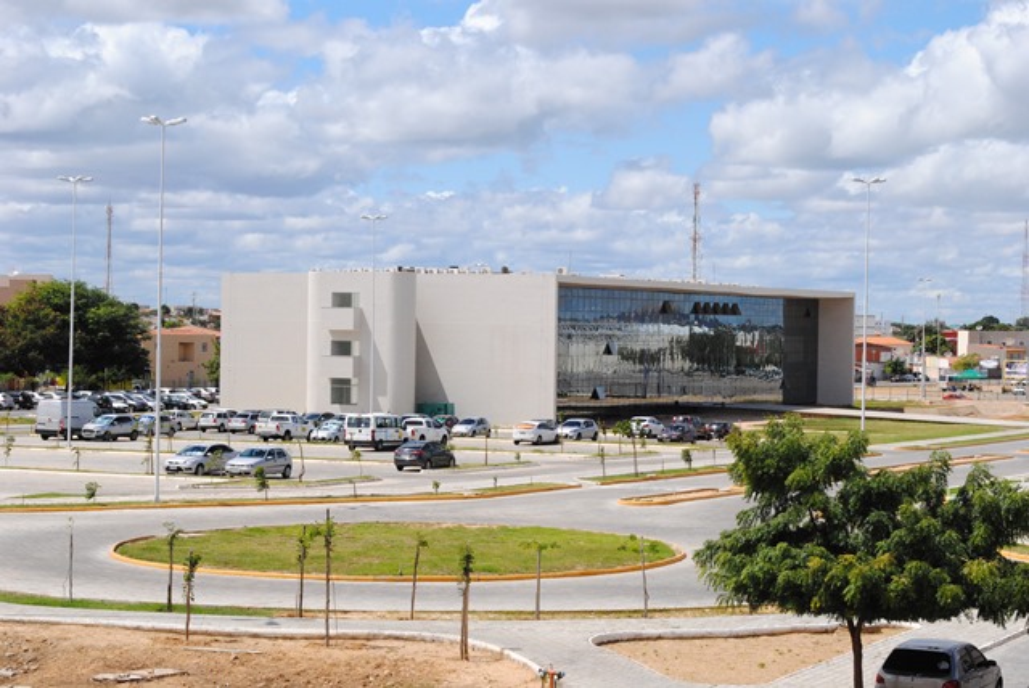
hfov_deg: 24.6
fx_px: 2360
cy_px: 344
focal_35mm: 82
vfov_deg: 16.6
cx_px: 514
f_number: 16
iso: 800
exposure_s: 1/1000
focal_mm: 55
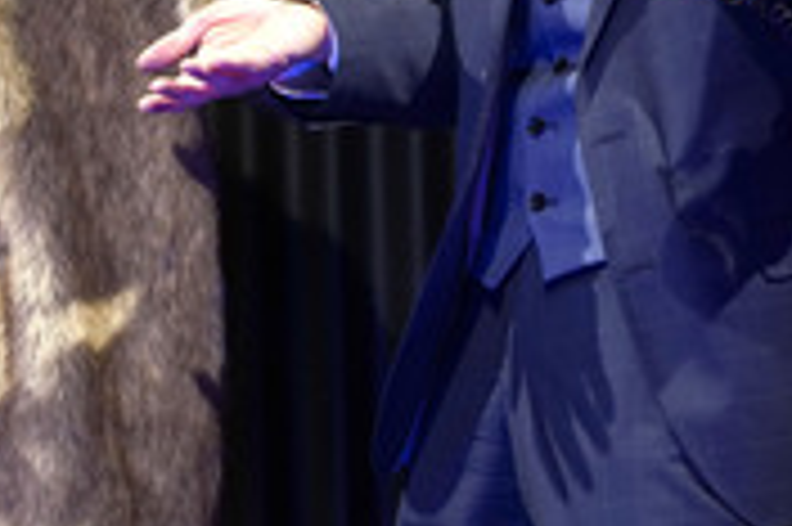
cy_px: -40
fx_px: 10418
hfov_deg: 4.4
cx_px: 407
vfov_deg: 2.9
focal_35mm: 474
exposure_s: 1/250
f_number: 5.6
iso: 2000
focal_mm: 185
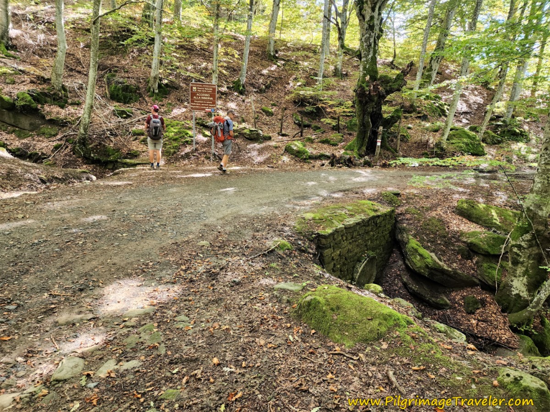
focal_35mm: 23
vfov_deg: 58.9
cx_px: 275
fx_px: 365
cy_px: 206
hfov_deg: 73.9
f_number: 1.8
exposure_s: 1/120
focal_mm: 6.4
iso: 250
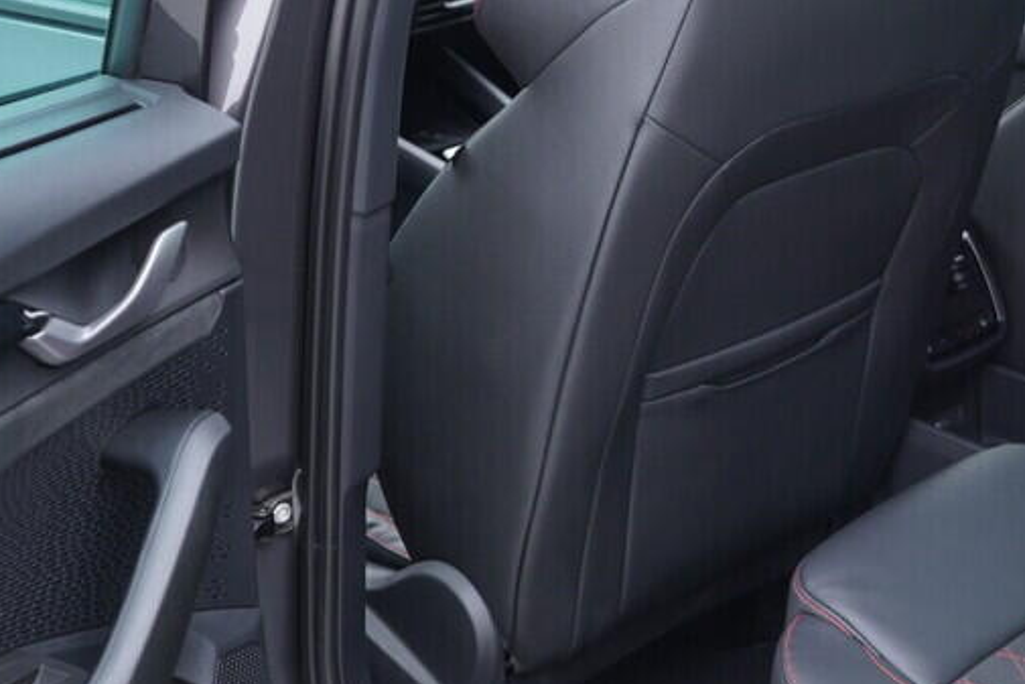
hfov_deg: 26.9
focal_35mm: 73
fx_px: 2079
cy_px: 236
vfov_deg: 18.6
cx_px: 877
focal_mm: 24
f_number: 2.8
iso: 320
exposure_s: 1/40
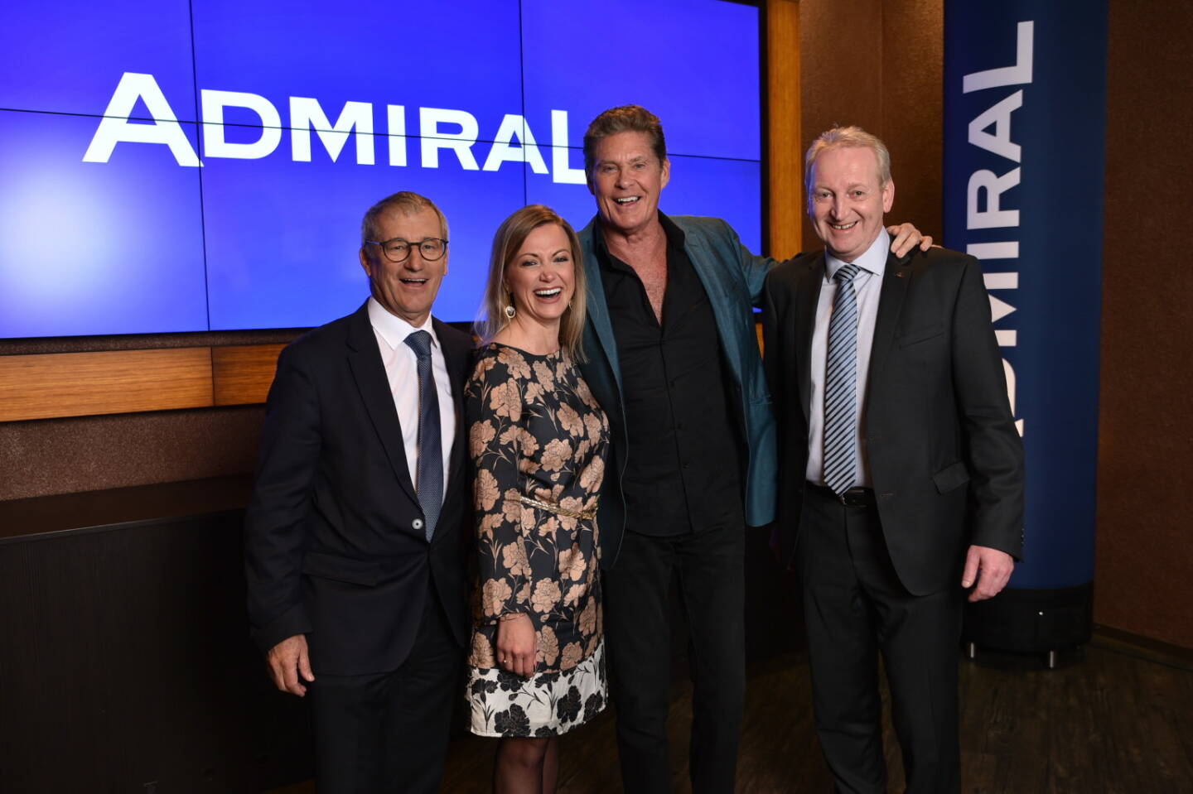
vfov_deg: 41.1
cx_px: 596
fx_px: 1060
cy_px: 397
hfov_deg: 58.7
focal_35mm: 32
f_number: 4
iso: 500
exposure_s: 1/50
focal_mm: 32
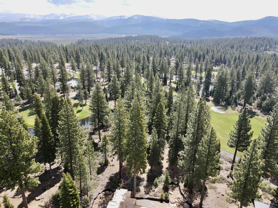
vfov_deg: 56.8
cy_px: 104
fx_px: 193
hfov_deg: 71.6
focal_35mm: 24
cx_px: 139
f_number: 2.8
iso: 100
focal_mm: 4.5
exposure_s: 1/350
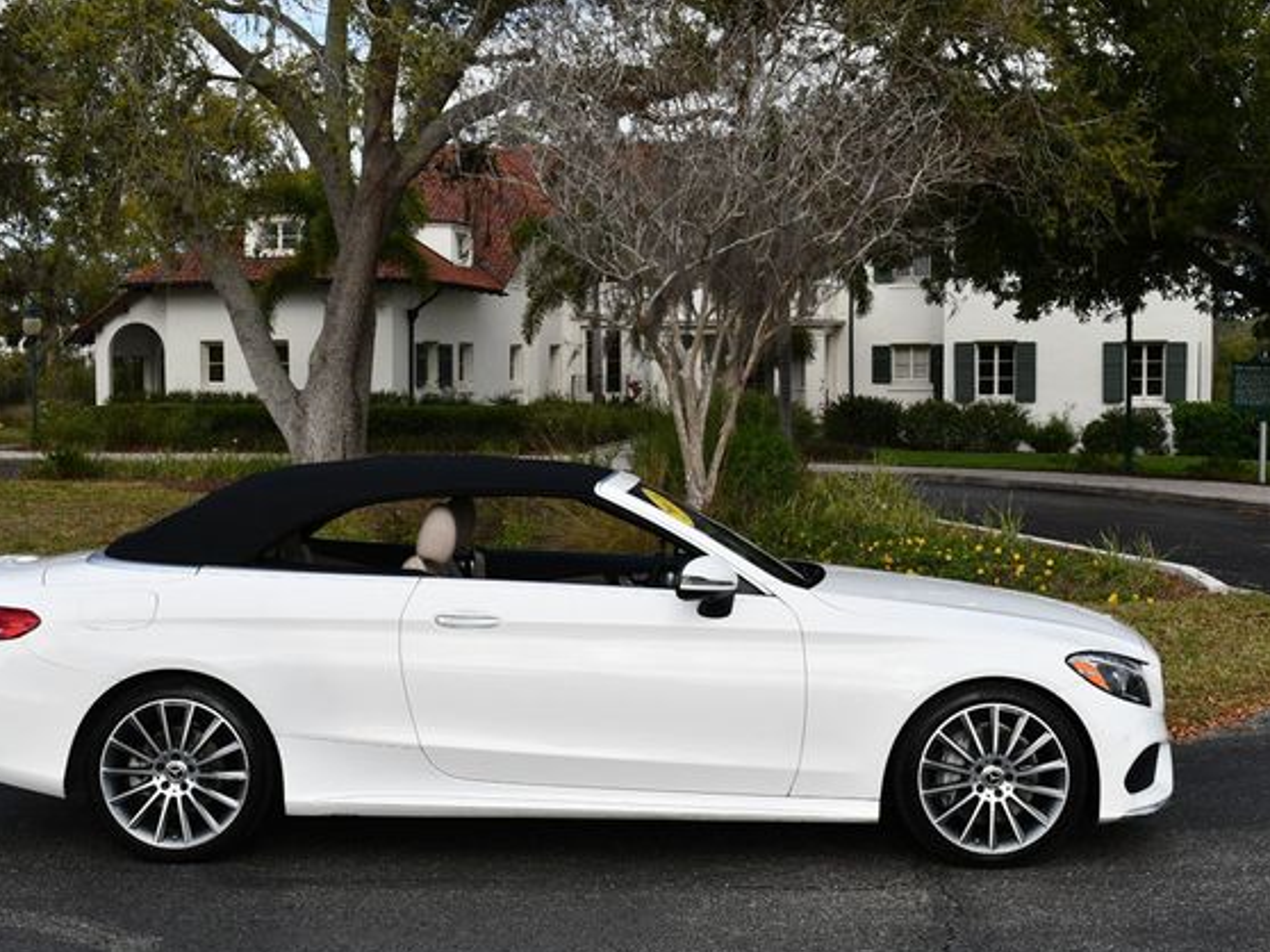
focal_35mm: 53
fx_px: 1944
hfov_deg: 36.1
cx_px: 564
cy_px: 485
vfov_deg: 27.5
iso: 110
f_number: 8
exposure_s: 1/250
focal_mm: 24
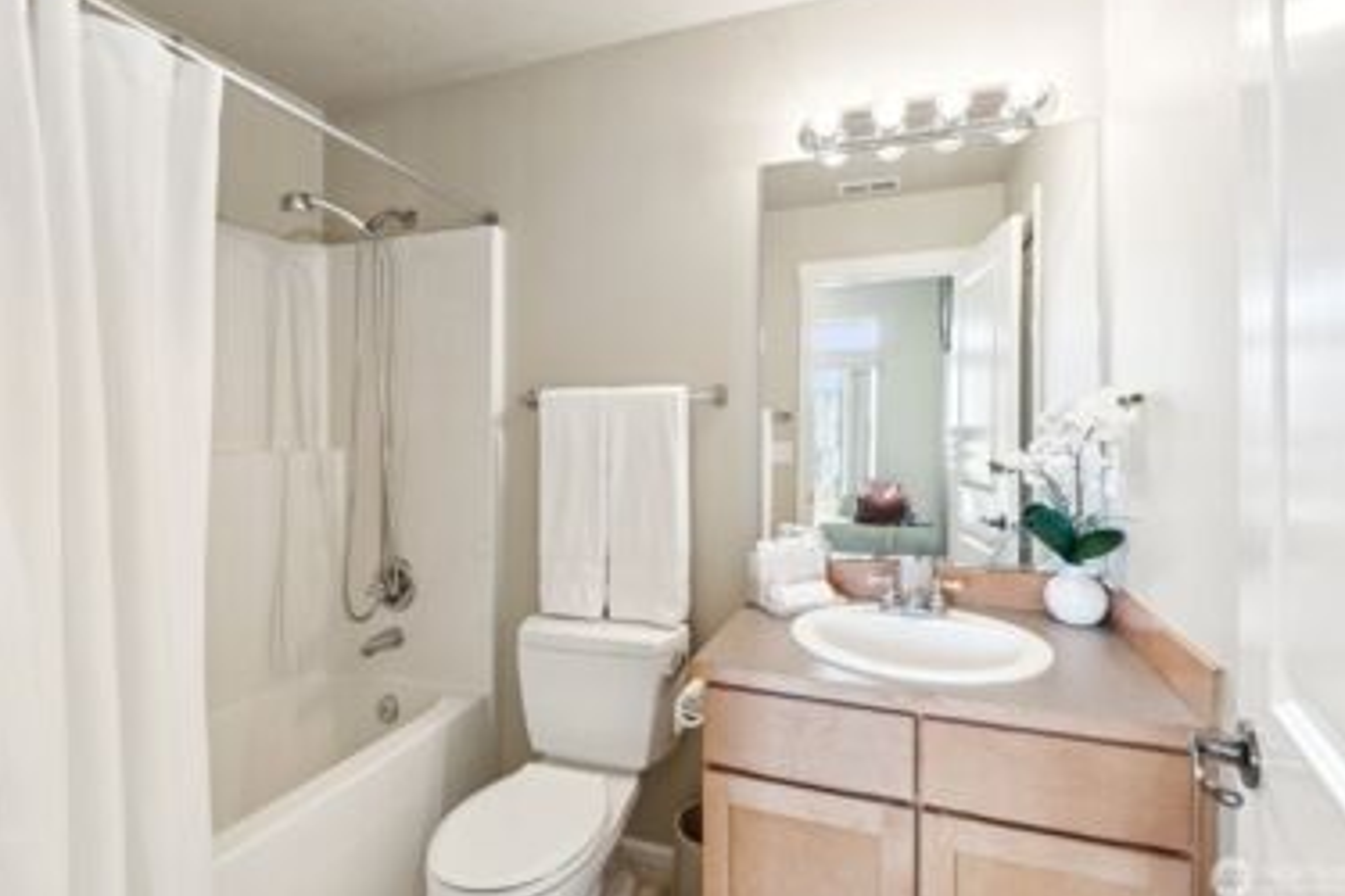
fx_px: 598
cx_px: 699
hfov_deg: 96.7
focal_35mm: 16
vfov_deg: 73.7
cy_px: 432
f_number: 9
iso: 200
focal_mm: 10
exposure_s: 1/3.33
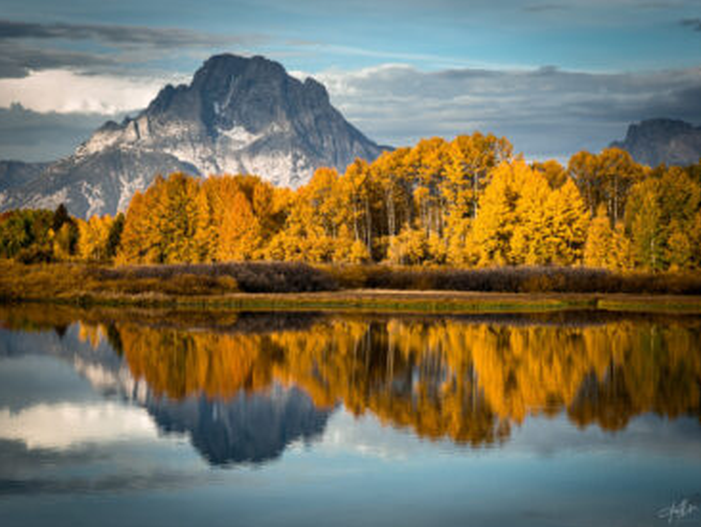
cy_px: 264
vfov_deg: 14.7
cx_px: 349
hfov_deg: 19.4
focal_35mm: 101
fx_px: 2047
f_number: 2.8
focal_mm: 16.89
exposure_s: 1/320
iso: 50
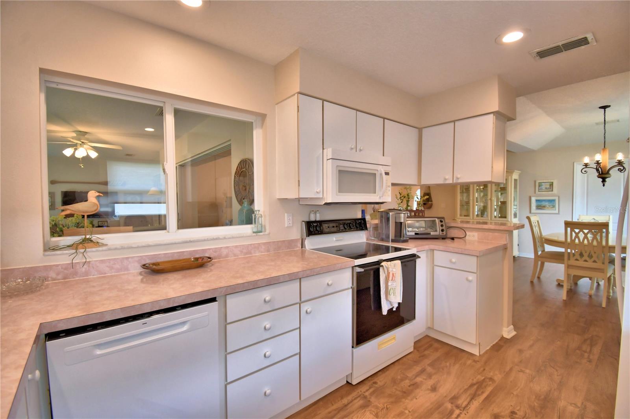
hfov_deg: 100.4
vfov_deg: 77.3
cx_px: 315
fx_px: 262
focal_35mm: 15
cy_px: 210
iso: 400
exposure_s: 1/50
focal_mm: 10
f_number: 4.5
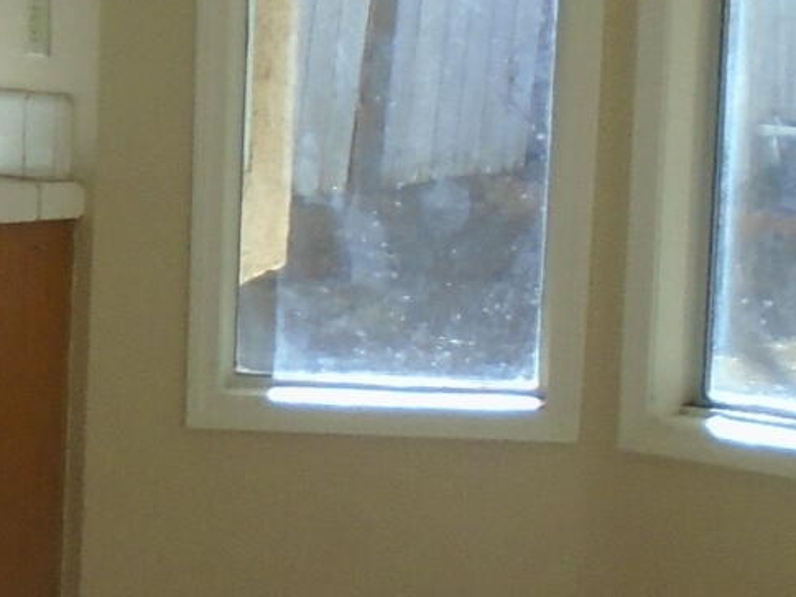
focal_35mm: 161
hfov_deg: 11.5
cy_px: 579
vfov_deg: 9.2
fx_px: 3702
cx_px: -551
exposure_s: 1/320
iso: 100
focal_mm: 4.6
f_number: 3.2
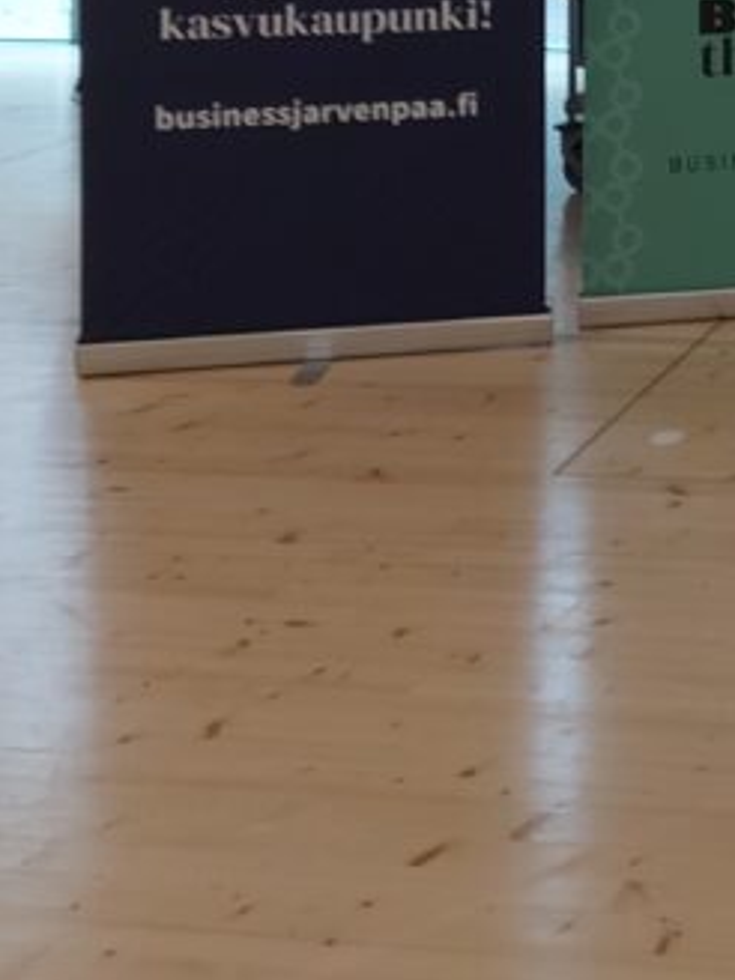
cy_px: -257
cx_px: 1120
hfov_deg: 17.5
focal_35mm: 75
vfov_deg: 23.3
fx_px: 2123
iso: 160
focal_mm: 5.23
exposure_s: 1/50
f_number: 1.8
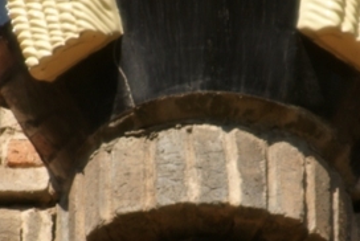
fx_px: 13234
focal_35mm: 1322
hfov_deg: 1.6
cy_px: 126
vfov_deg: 1.0
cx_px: 180
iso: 200
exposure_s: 1/500
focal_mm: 300
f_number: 6.3
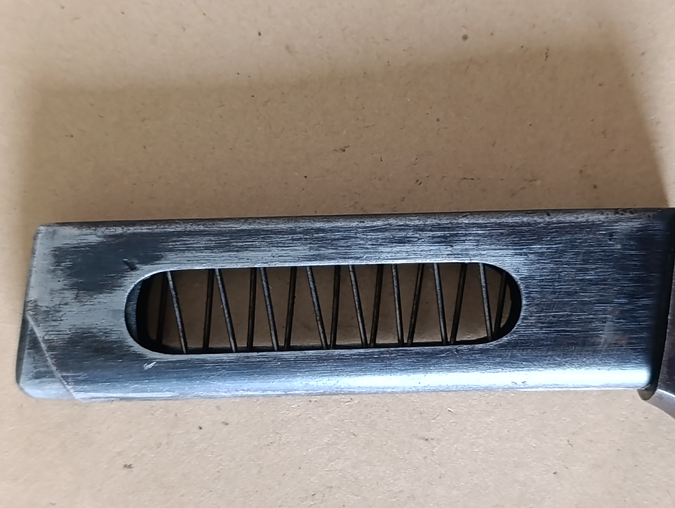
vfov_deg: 25.7
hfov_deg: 33.7
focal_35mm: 57
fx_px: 1113
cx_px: 372
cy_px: 270
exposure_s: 1/33.3
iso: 1000
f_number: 1.6
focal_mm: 6.14
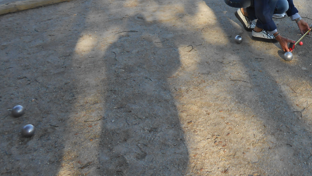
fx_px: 422
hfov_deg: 38.9
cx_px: 253
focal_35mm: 51
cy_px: -20
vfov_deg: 22.1
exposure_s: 1/160
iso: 80
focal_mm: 4.6
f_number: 3.5
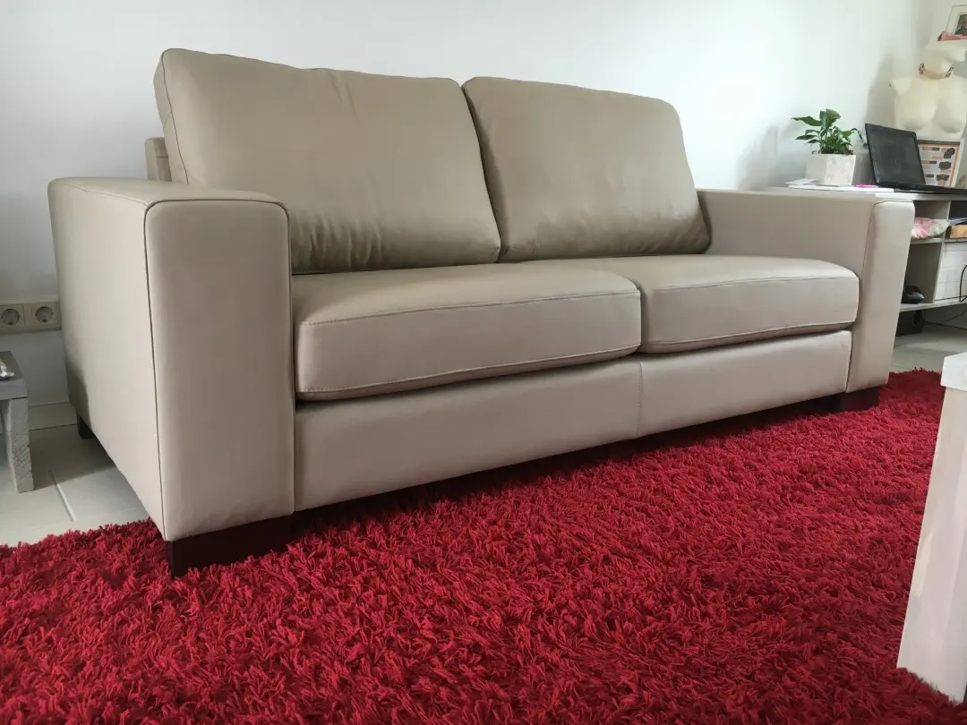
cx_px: 484
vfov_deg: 48.2
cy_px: 362
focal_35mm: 29
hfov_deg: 61.7
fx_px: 810
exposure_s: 1/33
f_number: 2.2
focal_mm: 4.15
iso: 64
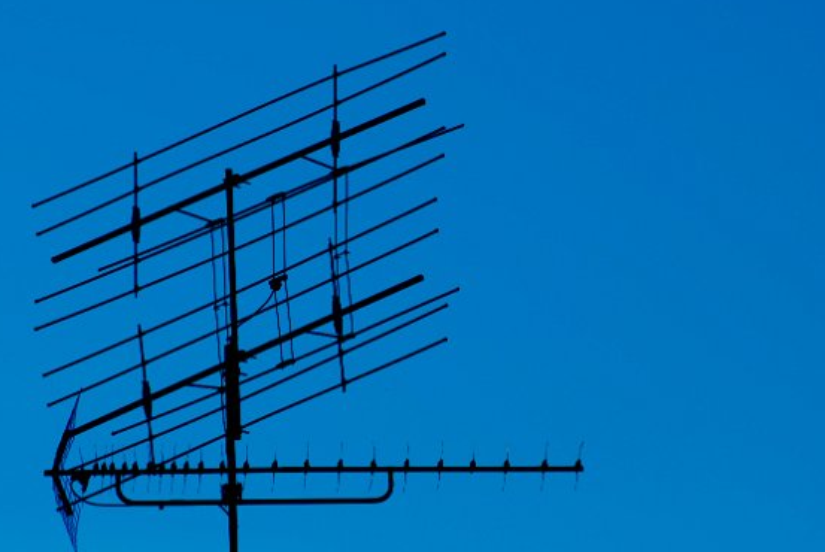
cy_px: 276
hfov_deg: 5.9
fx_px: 7960
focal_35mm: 347
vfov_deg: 4.0
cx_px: 361
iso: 100
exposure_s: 1/250
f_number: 8
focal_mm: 200
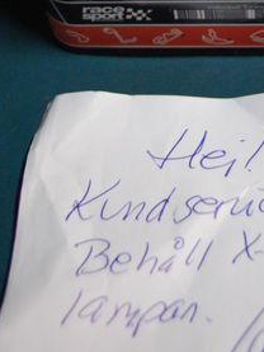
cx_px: 198
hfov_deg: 14.3
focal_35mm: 103
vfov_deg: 18.5
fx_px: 1048
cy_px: -10
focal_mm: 31
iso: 800
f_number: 4.5
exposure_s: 1/15
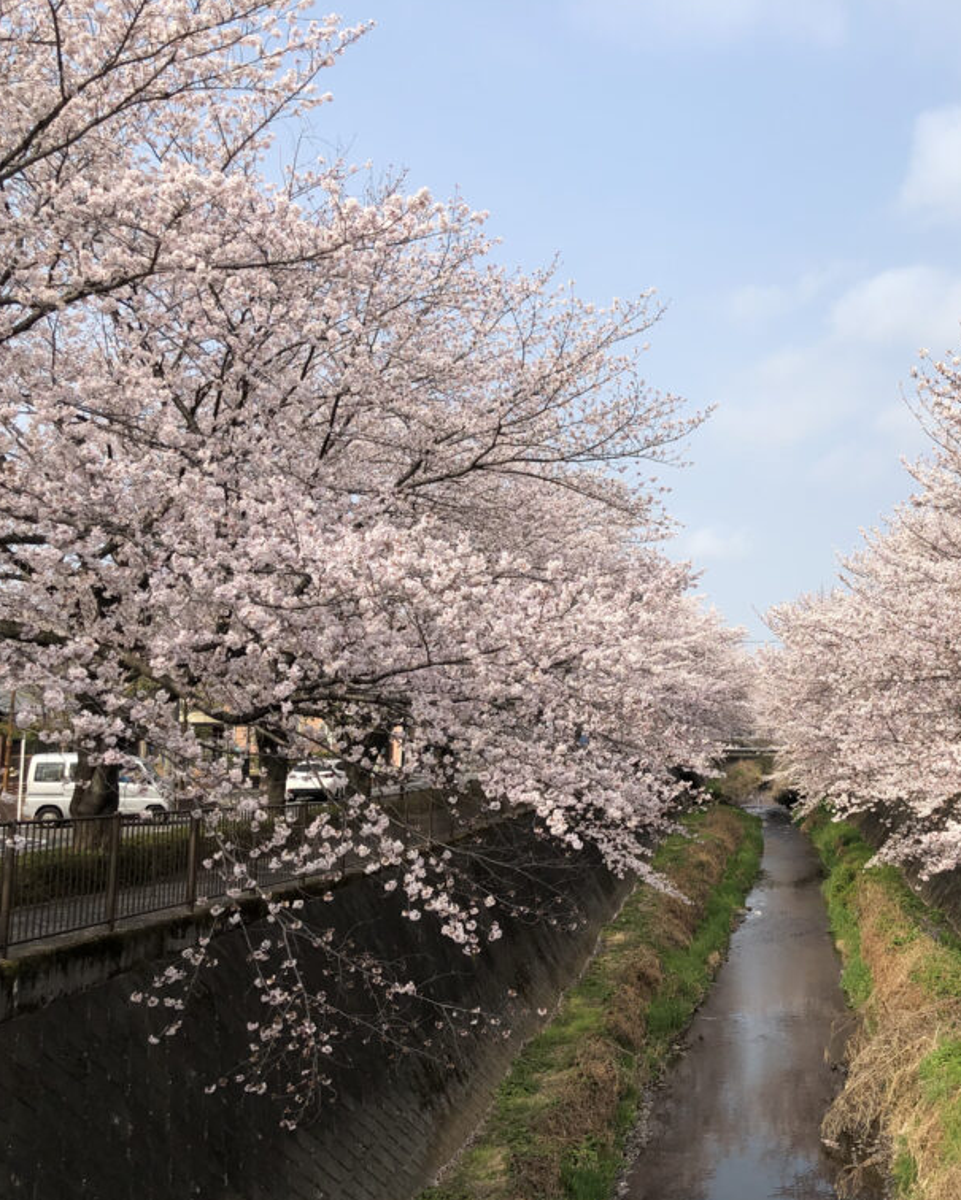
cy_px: 602
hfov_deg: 38.6
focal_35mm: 37
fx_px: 1315
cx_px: 767
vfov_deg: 49.1
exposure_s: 1/1869
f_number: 1.8
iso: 20
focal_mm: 4
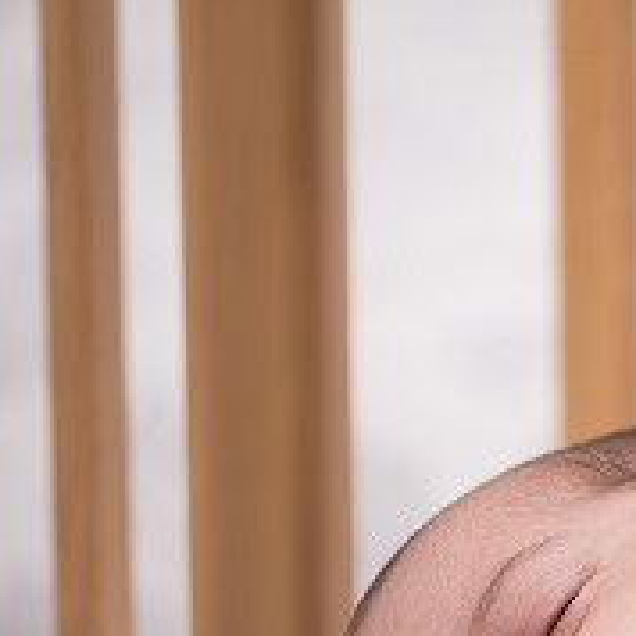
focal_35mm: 300
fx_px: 6236
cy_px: 590
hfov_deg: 5.8
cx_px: 1068
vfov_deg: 5.8
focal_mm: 105
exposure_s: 1/100
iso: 100
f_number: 3.2
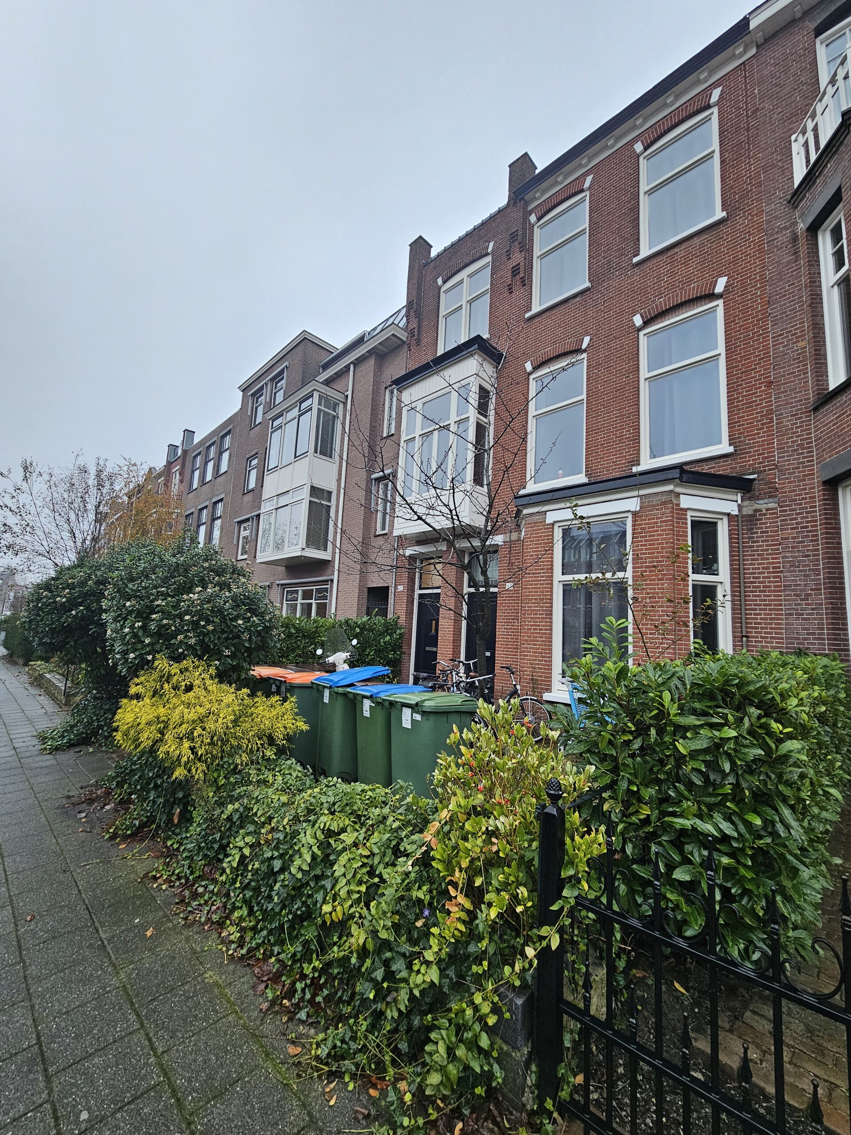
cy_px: 568
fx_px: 426
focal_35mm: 13
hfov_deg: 89.9
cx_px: 426
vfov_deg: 106.2
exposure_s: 1/50
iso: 80
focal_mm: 2.2
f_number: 2.2
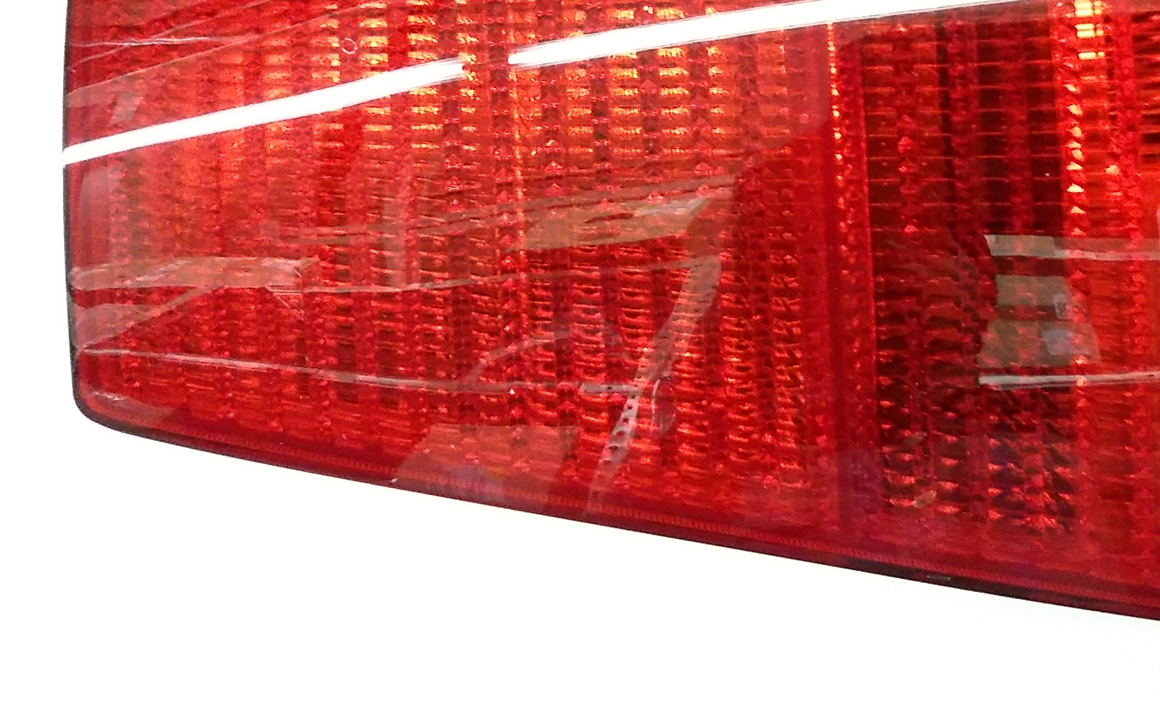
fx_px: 1739
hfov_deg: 36.3
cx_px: 819
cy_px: 27
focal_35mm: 55
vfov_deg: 22.8
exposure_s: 1/15
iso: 400
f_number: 2.4
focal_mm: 3.4
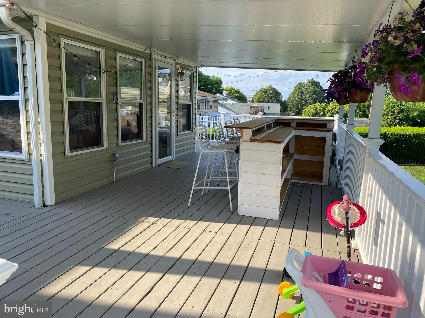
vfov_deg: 53.1
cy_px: 159
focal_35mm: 26
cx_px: 212
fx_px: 319
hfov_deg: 67.3
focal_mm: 4.25
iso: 32
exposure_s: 1/782
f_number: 1.8
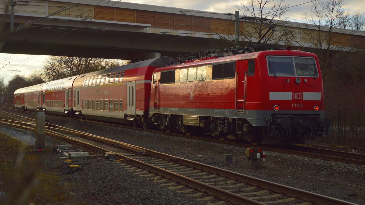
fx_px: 610
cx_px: 182
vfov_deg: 19.1
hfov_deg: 33.3
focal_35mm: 63
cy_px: 111
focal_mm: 40
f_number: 5.6
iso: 400
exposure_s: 1/1250
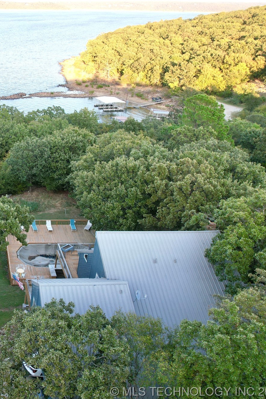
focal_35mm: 34
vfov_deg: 55.8
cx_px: -22
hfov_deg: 34.0
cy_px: 198
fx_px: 377
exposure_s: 1/180
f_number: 2.8
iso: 100
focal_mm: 8.38
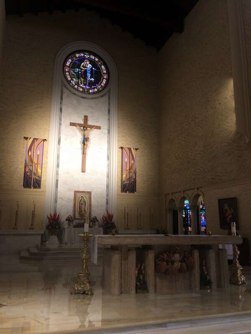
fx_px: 280
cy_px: 167
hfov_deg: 48.2
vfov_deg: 61.7
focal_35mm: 29
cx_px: 126
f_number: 2.2
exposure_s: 1/30
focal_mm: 4.15
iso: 100
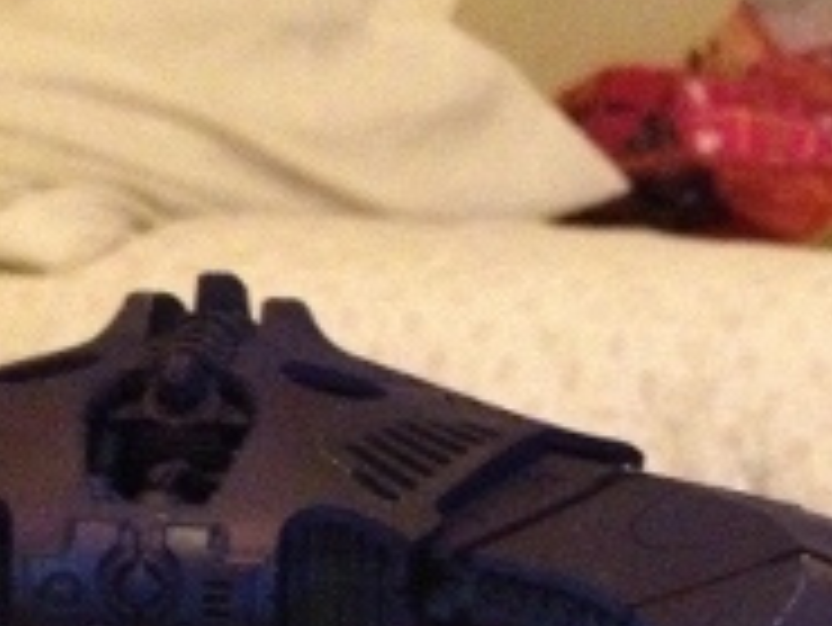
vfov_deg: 12.0
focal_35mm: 121
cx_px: 859
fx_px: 2910
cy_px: 757
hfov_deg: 15.9
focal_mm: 4.28
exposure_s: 1/17
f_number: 2.4
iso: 800
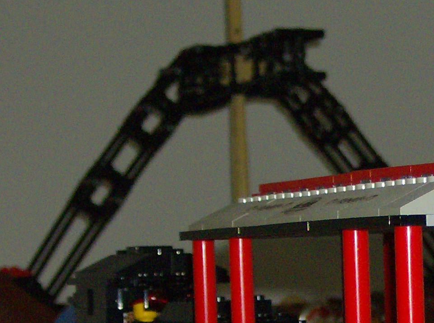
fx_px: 2352
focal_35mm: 188
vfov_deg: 7.8
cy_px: 351
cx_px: 474
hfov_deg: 10.4
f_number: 3.7
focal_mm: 11.6
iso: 200
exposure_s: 1/91.3
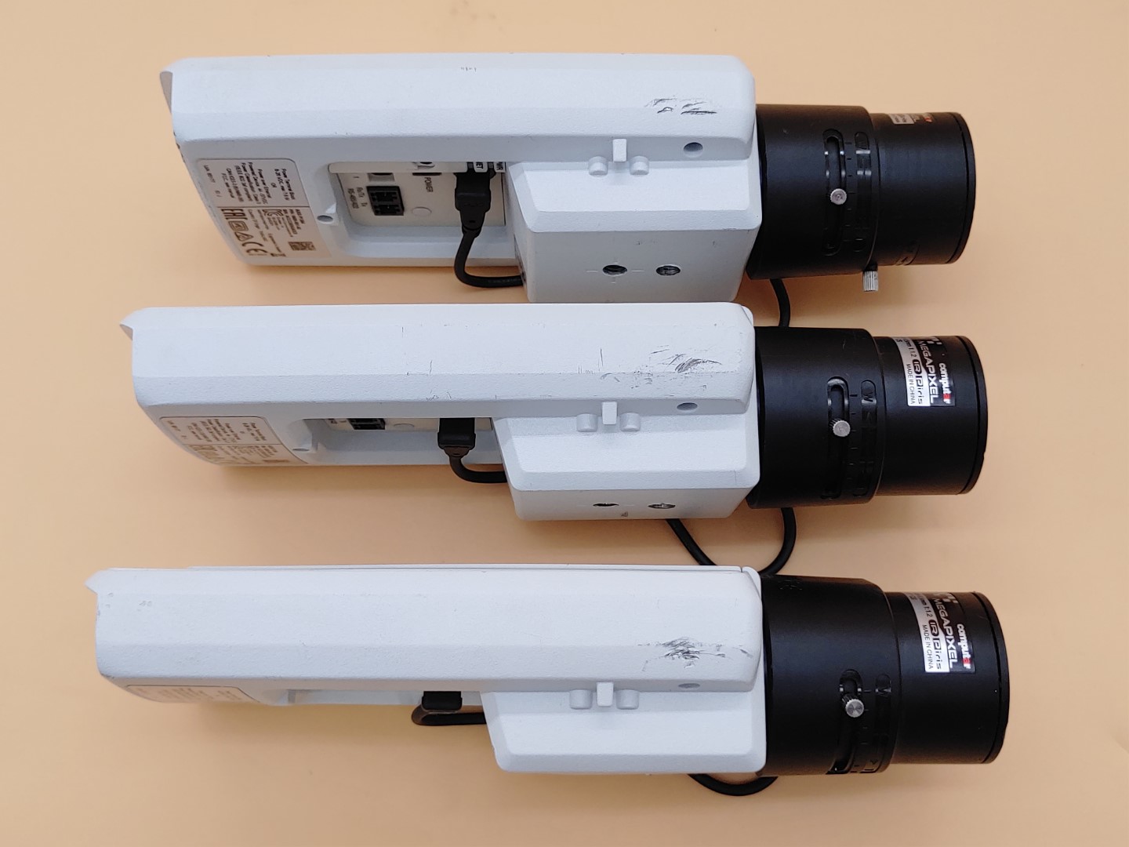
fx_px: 1174
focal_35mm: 36
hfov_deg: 51.4
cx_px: 564
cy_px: 424
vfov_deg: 39.7
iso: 50
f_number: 1.8
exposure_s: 1/125
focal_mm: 4.36
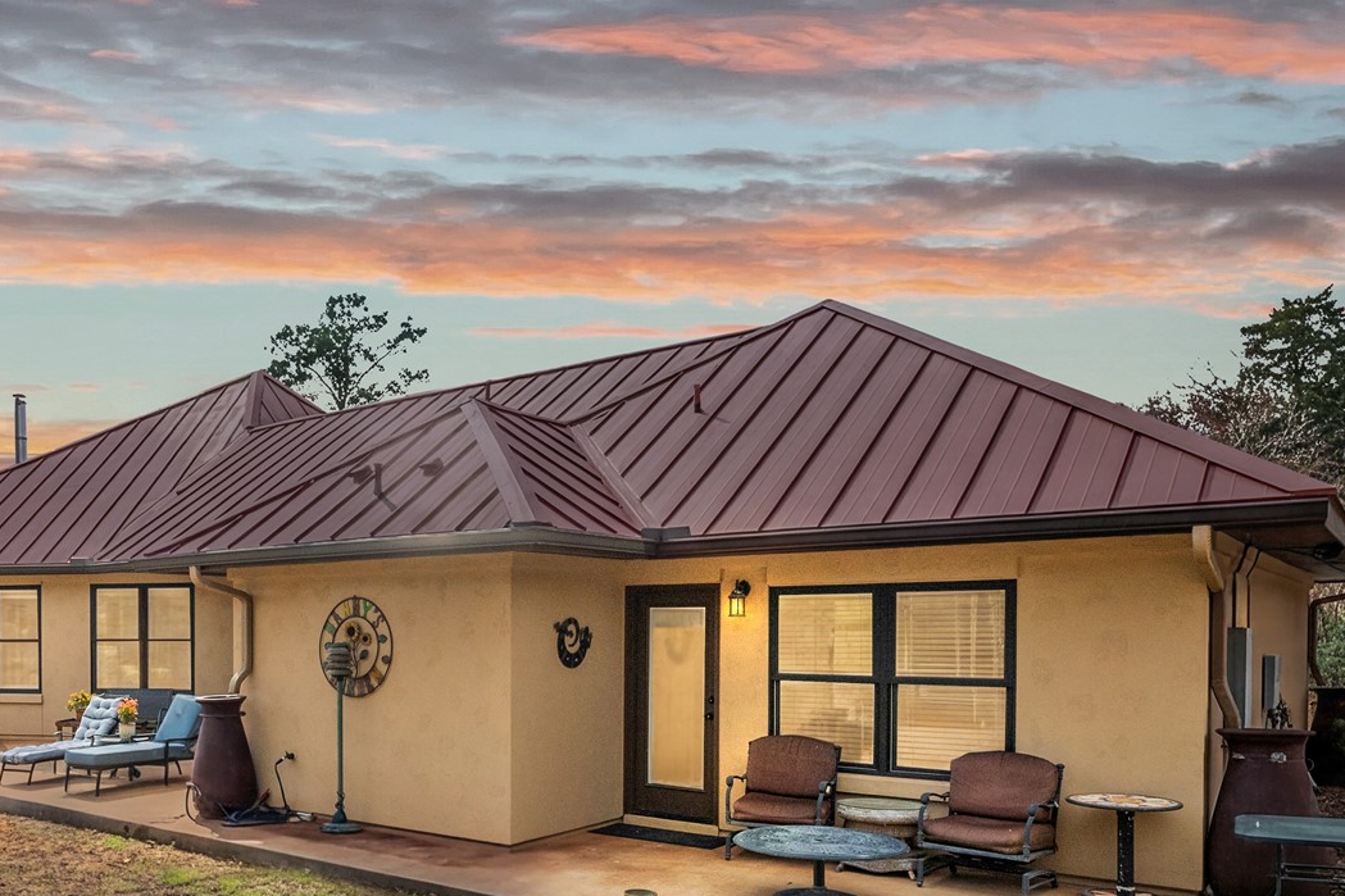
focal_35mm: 29
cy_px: 641
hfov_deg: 60.3
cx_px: 340
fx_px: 1083
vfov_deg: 43.9
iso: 250
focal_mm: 14
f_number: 8
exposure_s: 1/640
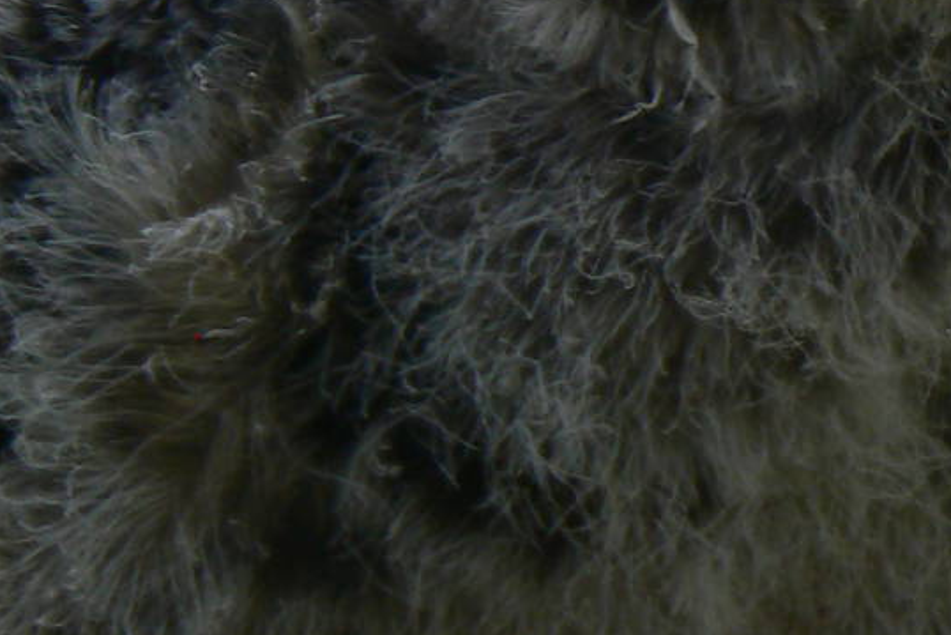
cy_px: 187
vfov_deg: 3.4
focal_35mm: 408
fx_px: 10780
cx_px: 1015
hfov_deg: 5.0
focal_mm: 22.1
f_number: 5.6
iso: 100
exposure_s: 1/320
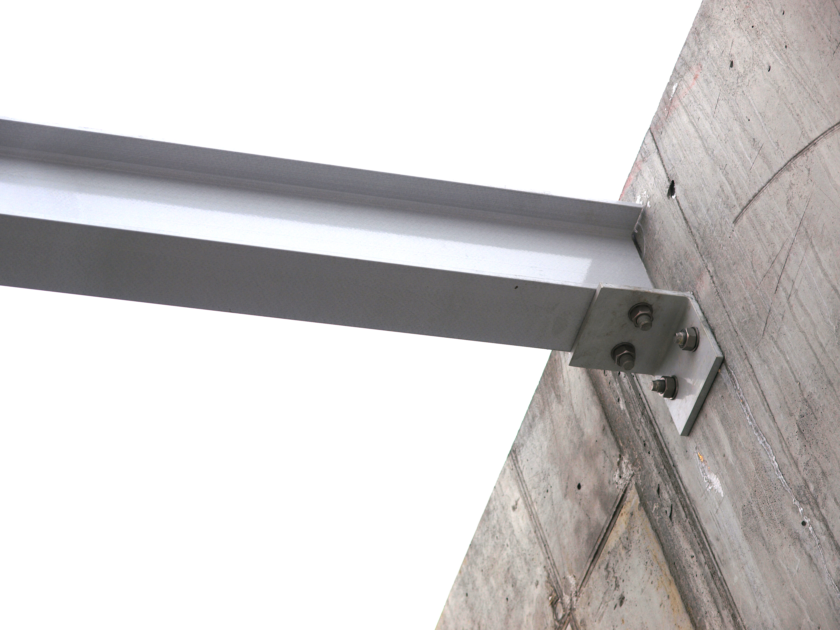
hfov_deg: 18.2
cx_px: 420
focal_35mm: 108
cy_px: 315
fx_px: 2621
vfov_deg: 13.7
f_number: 4
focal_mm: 54
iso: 100
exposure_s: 1/160
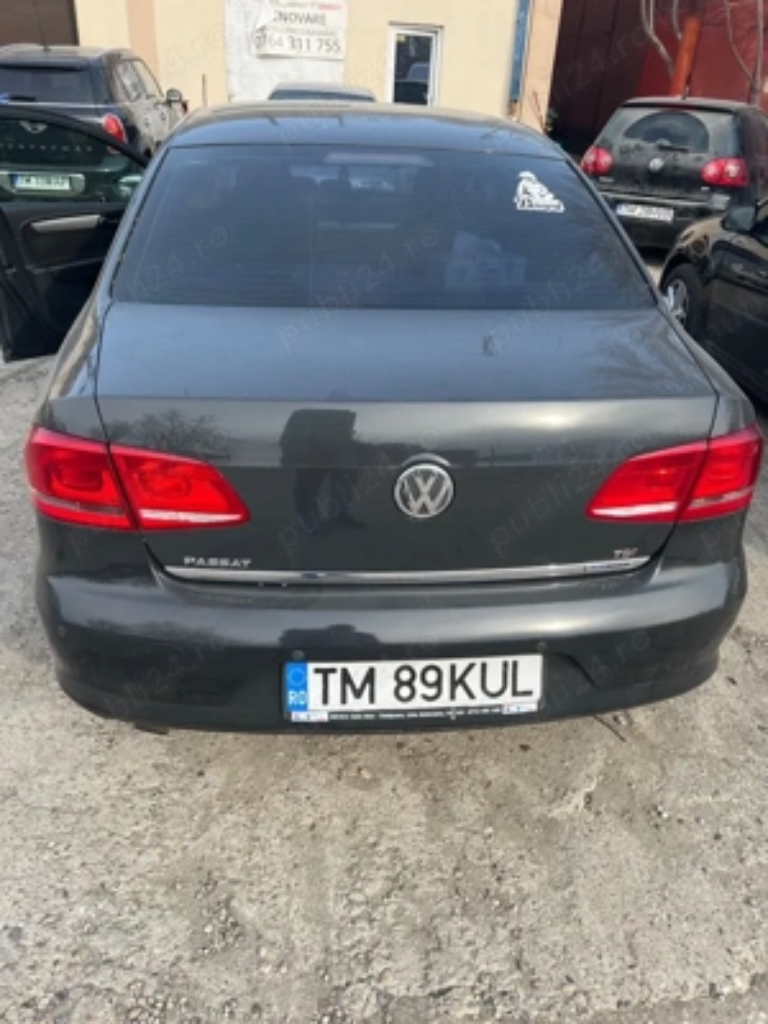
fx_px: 769
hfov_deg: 53.1
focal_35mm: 26
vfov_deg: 67.3
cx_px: 384
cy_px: 512
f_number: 1.5
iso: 50
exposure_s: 1/924
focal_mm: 5.7
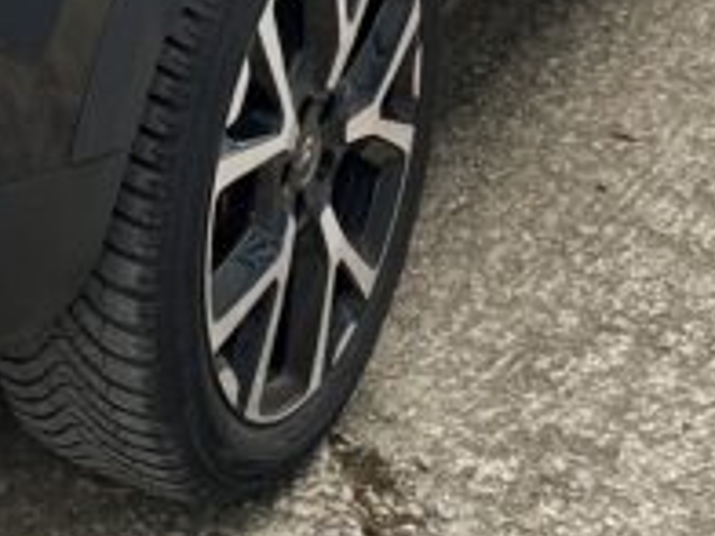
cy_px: -328
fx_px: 2189
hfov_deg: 17.4
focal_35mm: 106
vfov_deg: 13.0
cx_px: -219
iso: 50
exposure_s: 1/524
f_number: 1.6
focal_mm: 5.1
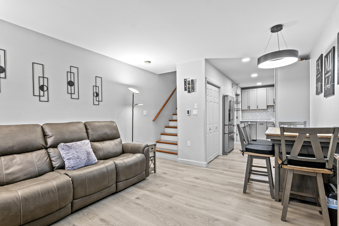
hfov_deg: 96.7
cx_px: 170
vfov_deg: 73.7
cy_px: 113
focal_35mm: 16
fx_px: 151
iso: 640
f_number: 8
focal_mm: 16
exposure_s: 1/10
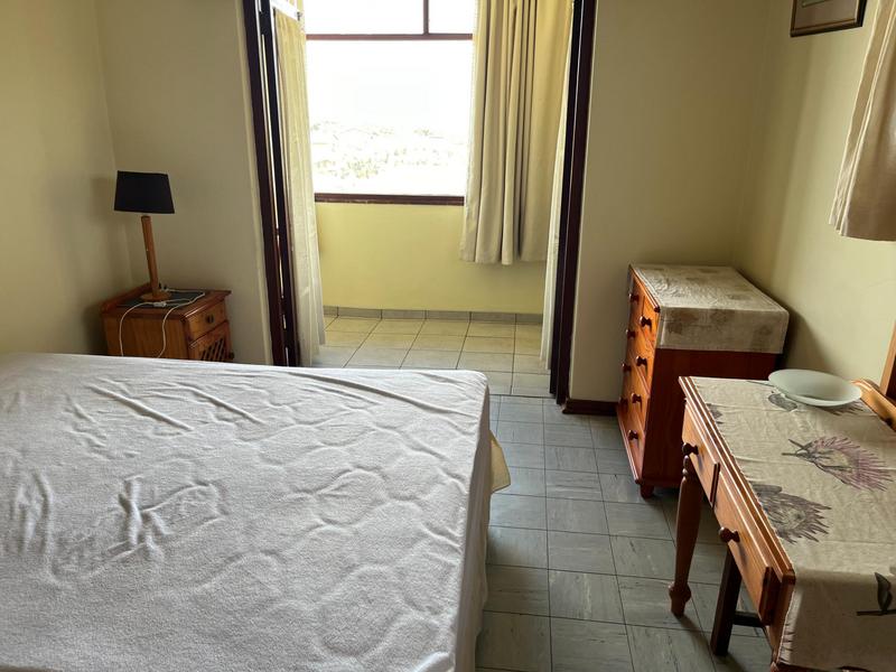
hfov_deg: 67.3
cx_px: 448
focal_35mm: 26
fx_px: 673
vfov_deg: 53.1
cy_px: 336
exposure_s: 1/121
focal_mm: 5.1
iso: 80
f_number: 1.6
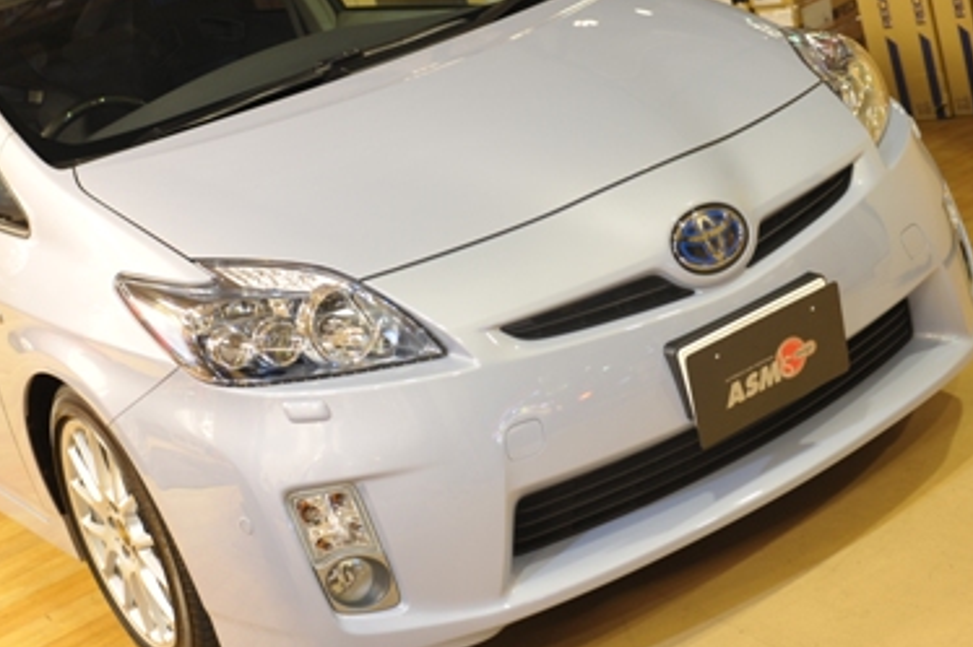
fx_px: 1648
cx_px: 369
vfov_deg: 22.2
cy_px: 236
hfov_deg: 32.8
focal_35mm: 61
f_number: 3.5
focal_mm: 38
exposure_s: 1/2
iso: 400
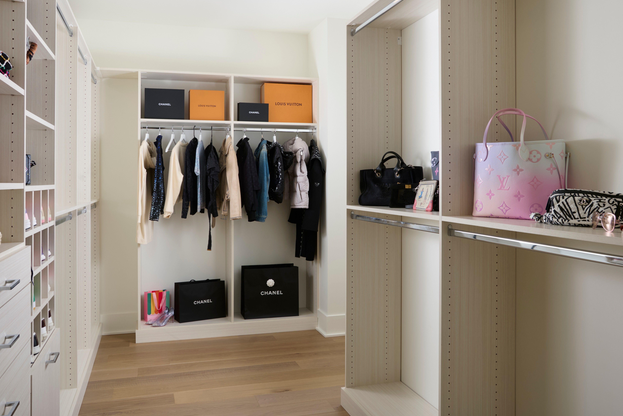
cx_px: 310
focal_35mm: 31
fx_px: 537
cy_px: 183
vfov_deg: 42.3
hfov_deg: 60.3
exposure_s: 1/200
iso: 250
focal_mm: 25
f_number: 9
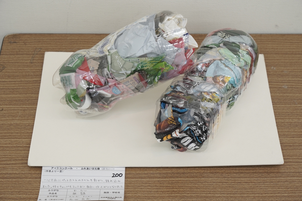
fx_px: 638
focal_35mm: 76
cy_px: 100
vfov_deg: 17.9
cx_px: 151
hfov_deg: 26.7
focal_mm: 76
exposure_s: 1/50
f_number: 8
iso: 1250
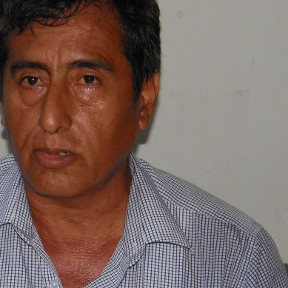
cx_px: 87
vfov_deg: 13.6
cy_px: 213
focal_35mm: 128
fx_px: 1205
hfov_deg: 13.6
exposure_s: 1/60
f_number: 3.3
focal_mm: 7.9
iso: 100
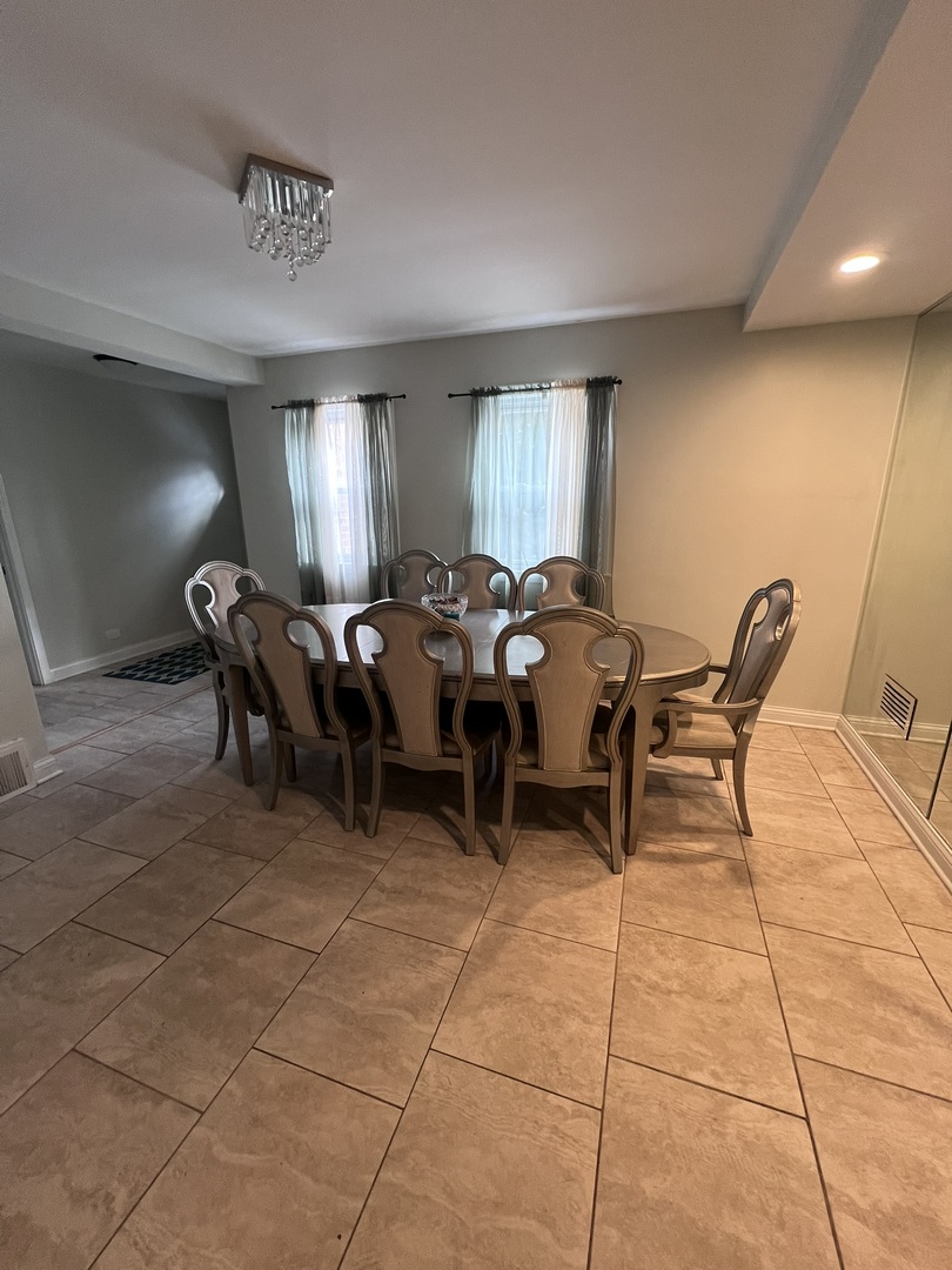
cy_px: 635
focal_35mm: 13
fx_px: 477
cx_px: 476
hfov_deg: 89.9
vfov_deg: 106.2
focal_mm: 1.57
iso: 160
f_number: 1.8
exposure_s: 1/60
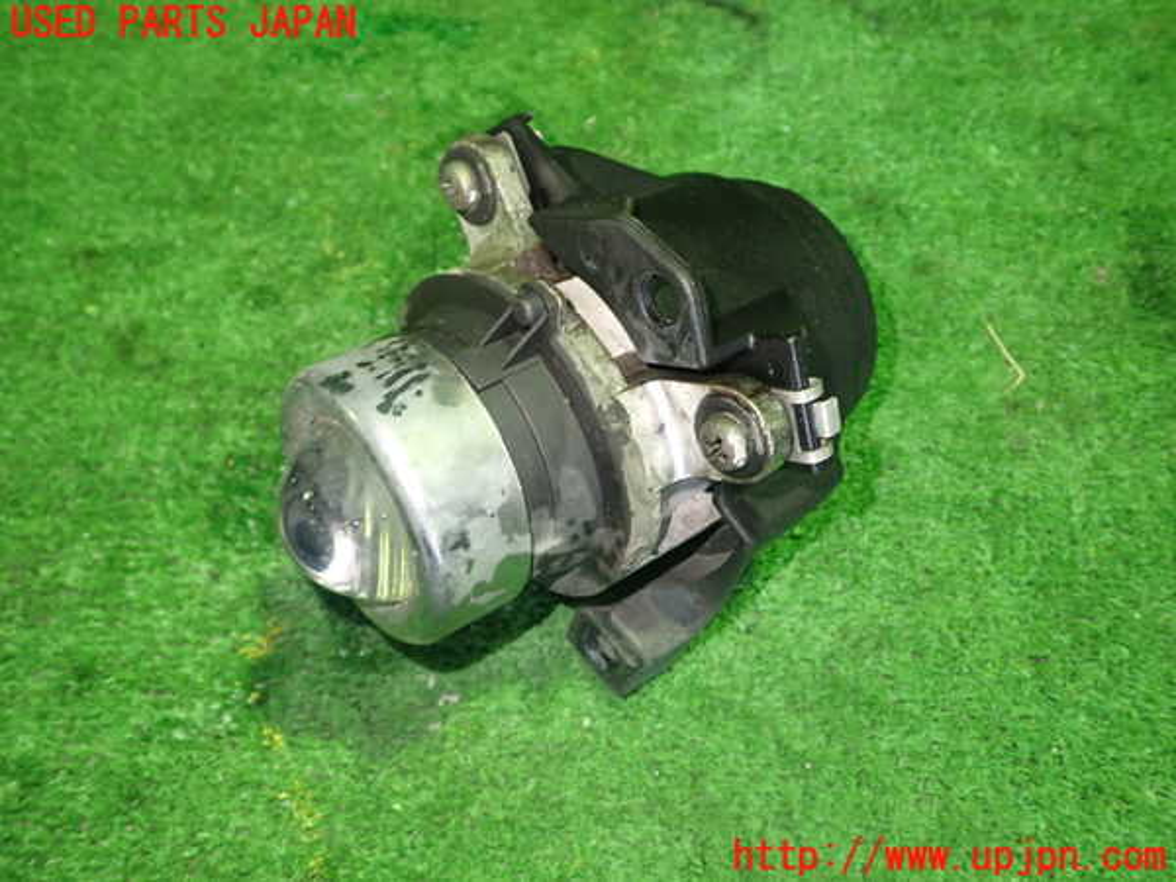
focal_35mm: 30
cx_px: 588
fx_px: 1019
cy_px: 441
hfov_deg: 60.0
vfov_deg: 46.8
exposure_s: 1/30
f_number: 2.3
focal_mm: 5.4
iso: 640
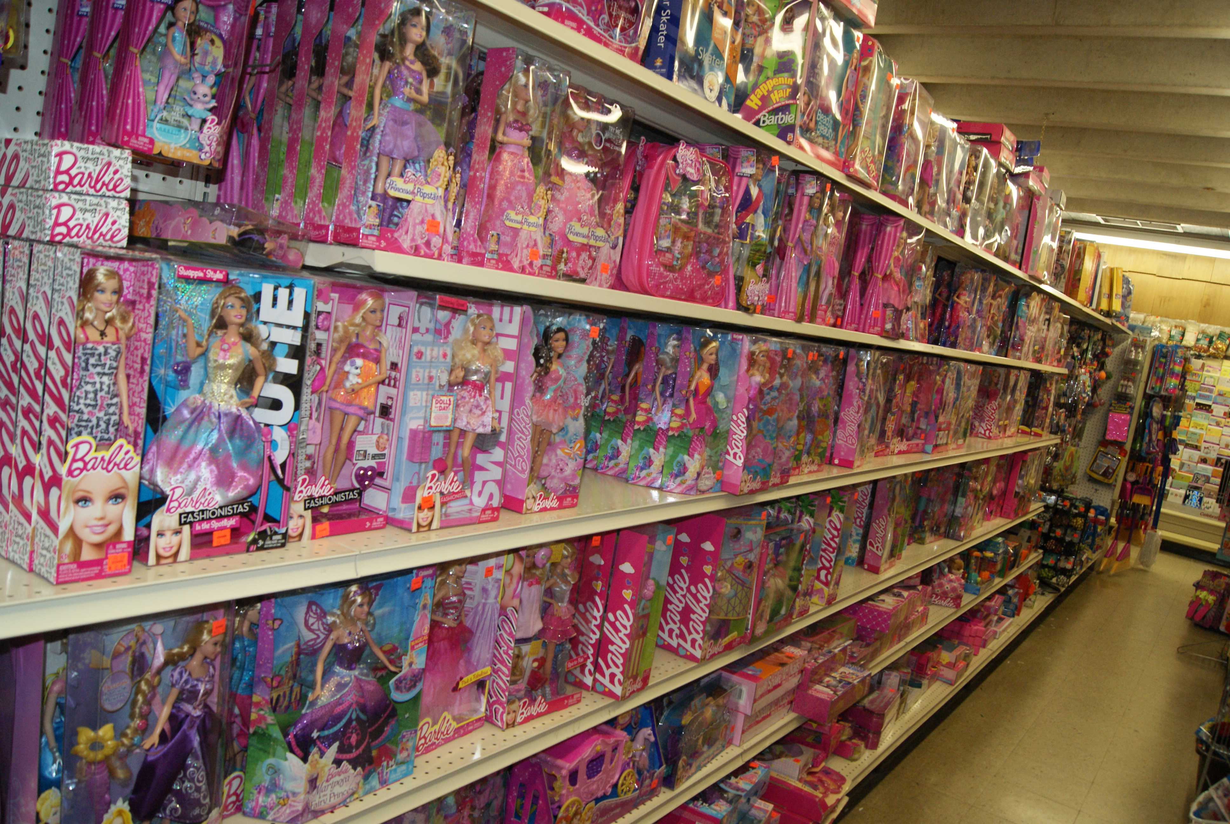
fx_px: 924
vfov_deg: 48.0
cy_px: 412
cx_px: 615
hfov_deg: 67.3
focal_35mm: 27
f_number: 5.6
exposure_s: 1/60
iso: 400
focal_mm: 18
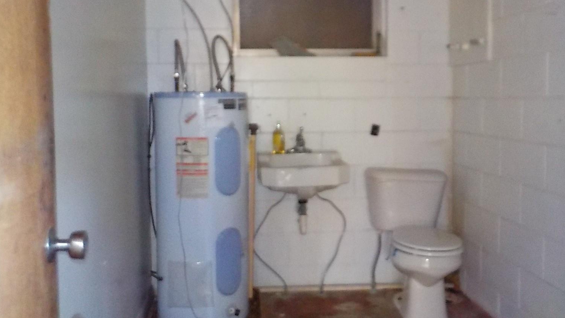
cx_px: 301
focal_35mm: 35
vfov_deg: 33.5
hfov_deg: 56.6
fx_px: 524
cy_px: 117
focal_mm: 4.1
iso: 800
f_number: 3.3
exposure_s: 1/6
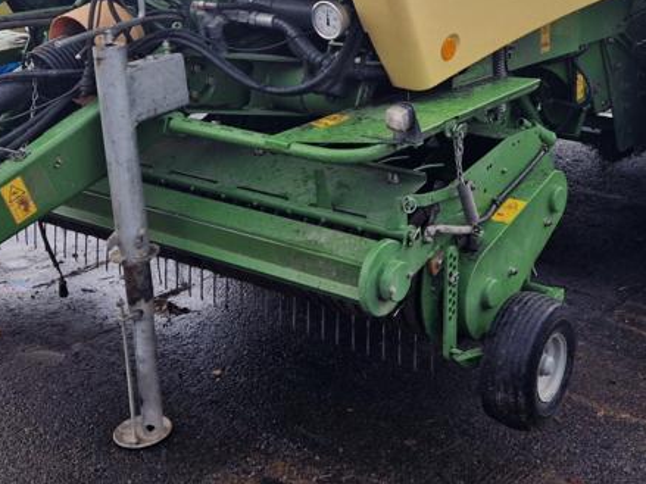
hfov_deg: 33.0
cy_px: 60
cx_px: 416
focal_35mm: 58
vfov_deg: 24.6
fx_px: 1082
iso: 50
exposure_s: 1/337
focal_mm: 5.4
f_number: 1.8
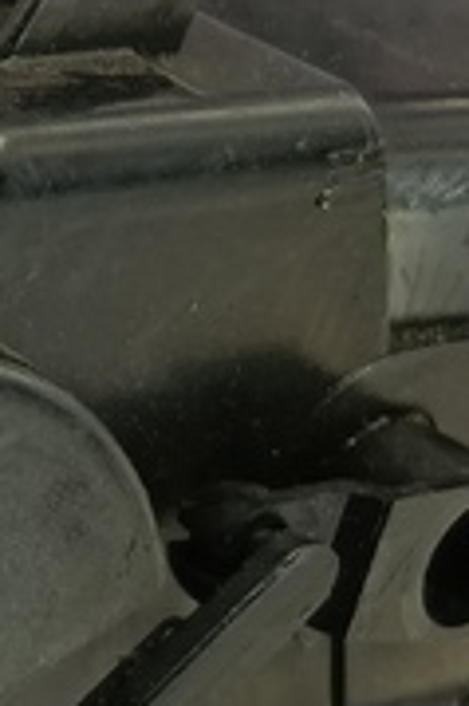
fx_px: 2682
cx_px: -347
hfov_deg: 9.6
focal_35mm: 137
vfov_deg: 15.0
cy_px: 394
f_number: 1.6
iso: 173
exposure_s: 1/50
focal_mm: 4.11
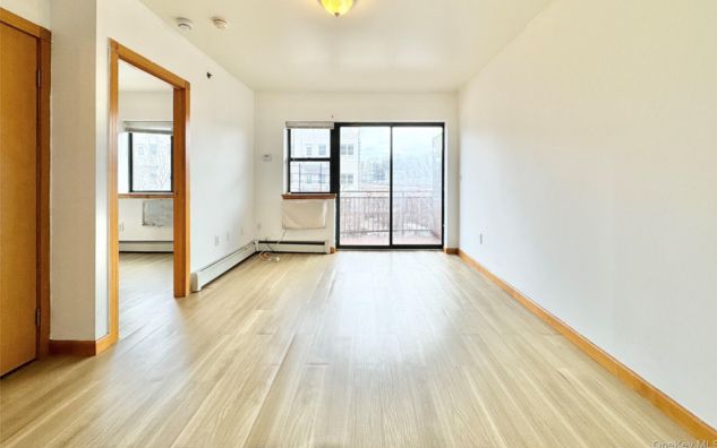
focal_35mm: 15
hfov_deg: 101.4
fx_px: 293
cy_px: 181
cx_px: 361
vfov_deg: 74.1
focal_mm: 2.22
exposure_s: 1/267
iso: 40
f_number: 2.2
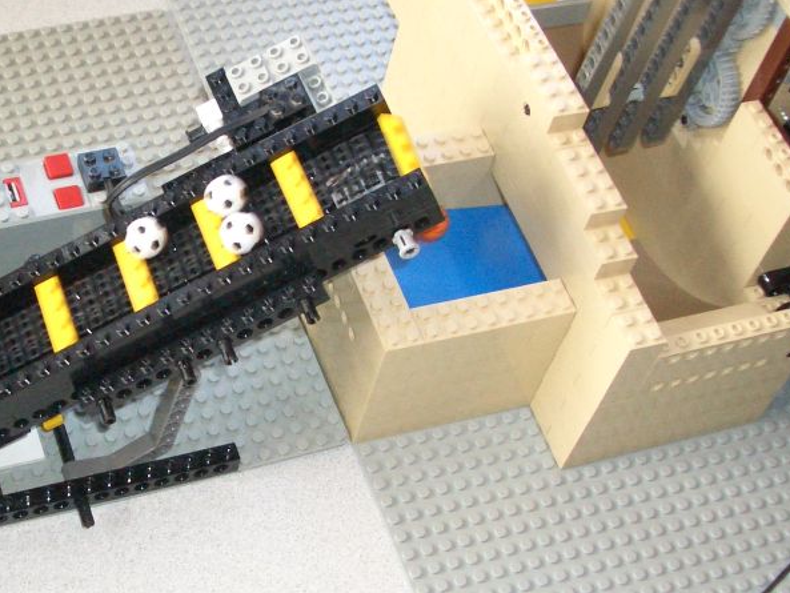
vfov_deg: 21.5
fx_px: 1552
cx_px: 125
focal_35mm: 68
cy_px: 402
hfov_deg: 27.8
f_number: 2.6
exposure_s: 1/80
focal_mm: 5.8
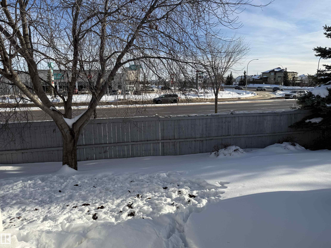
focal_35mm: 24
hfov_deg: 71.6
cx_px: 166
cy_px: 124
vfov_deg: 56.8
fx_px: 229
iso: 80
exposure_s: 1/4975
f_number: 1.78
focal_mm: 6.76
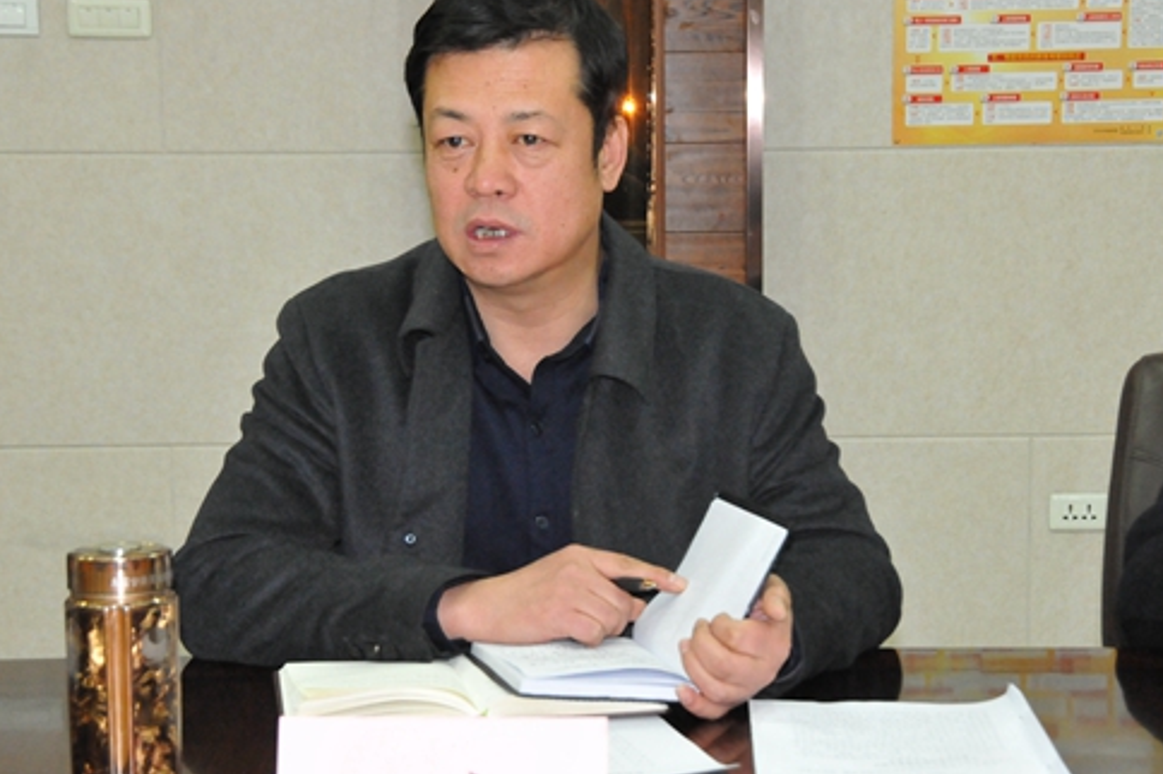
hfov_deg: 30.1
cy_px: 375
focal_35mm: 67
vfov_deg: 20.3
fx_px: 2163
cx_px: 589
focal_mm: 36
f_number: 7.1
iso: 3200
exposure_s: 1/60
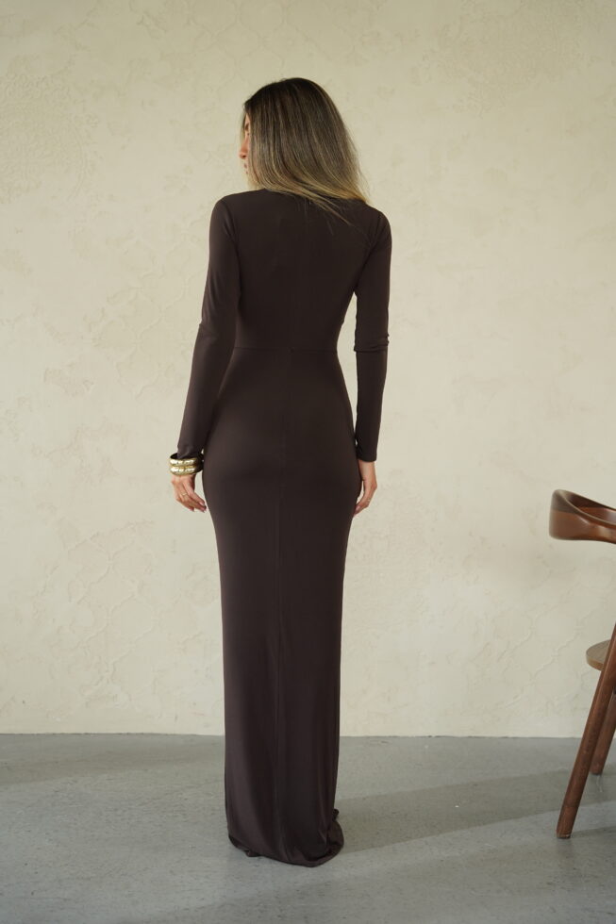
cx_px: 308
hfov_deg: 32.0
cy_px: 462
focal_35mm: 42
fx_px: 1076
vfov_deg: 46.5
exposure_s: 1/320
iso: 640
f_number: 3.5
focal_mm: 41.9
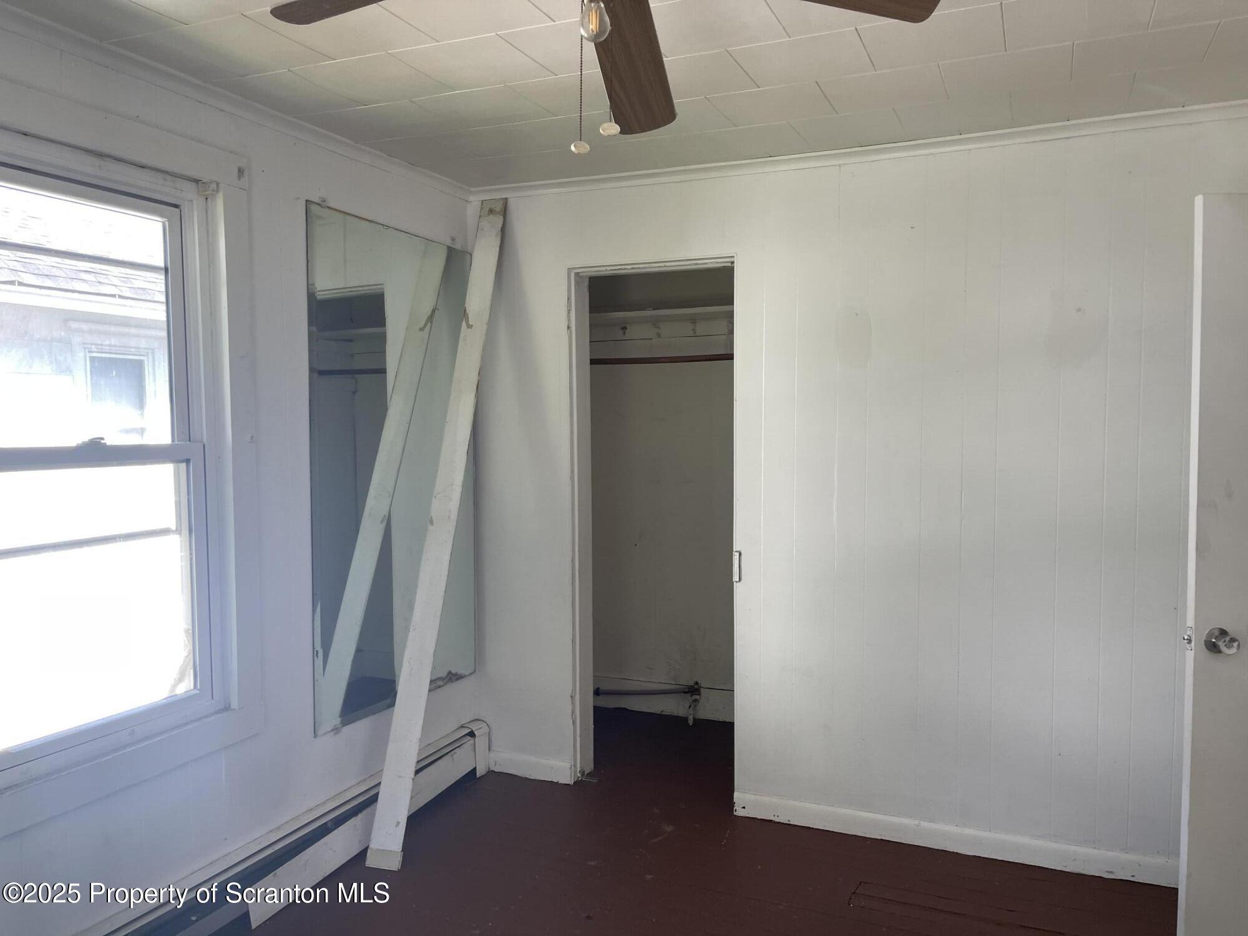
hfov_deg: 69.4
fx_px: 901
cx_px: 624
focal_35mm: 25
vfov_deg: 54.9
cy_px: 468
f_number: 1.6
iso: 80
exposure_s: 1/121
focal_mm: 5.1
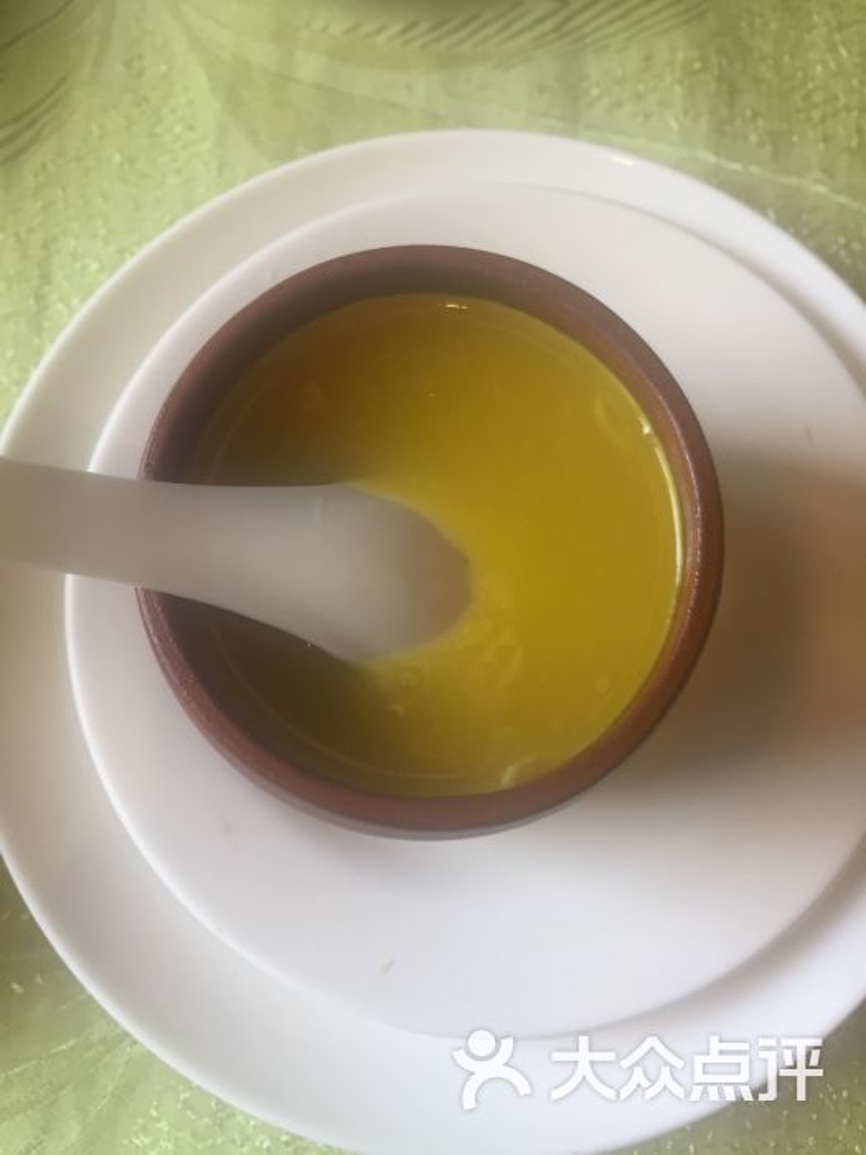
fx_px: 967
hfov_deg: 48.2
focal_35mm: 29
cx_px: 433
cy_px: 578
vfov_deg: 61.7
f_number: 2.2
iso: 40
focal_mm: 4.15
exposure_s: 1/33
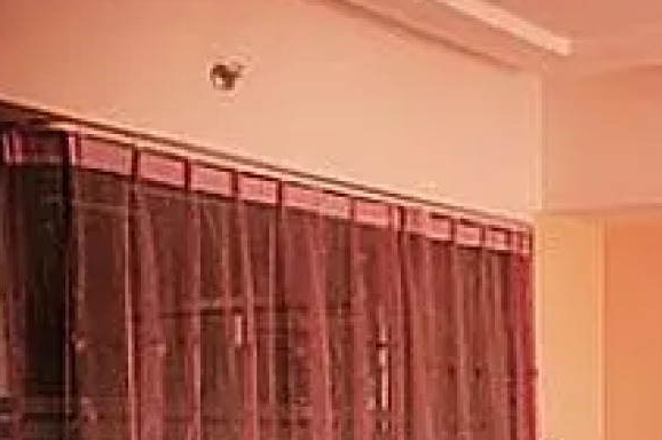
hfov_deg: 22.9
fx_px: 1396
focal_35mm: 76
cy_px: 599
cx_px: 919
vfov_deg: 16.7
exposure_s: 1/50
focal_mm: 18
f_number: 3.5
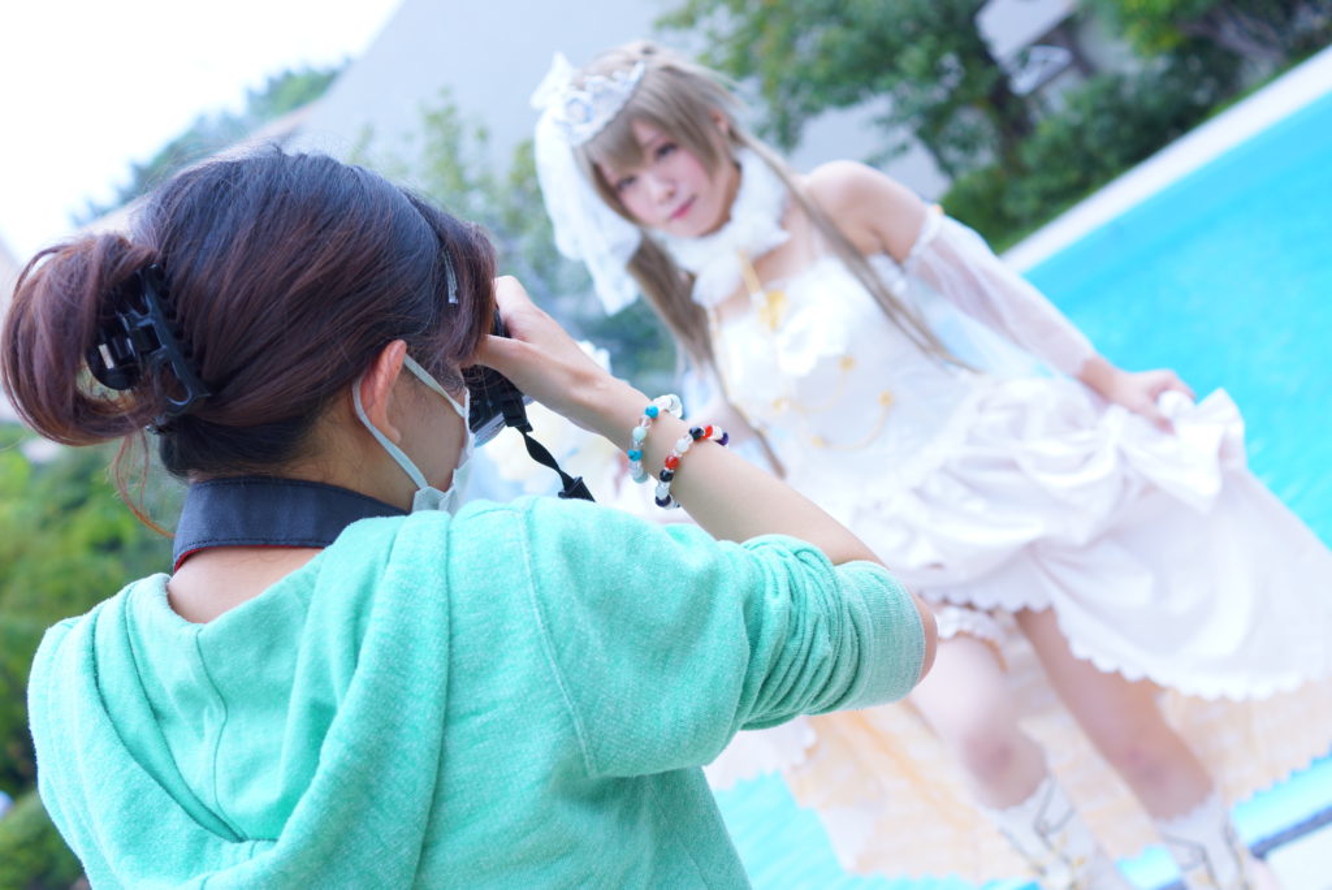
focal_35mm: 52
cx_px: 666
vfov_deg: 25.8
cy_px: 445
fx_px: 1944
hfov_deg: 37.8
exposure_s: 1/160
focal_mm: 35
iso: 200
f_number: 4
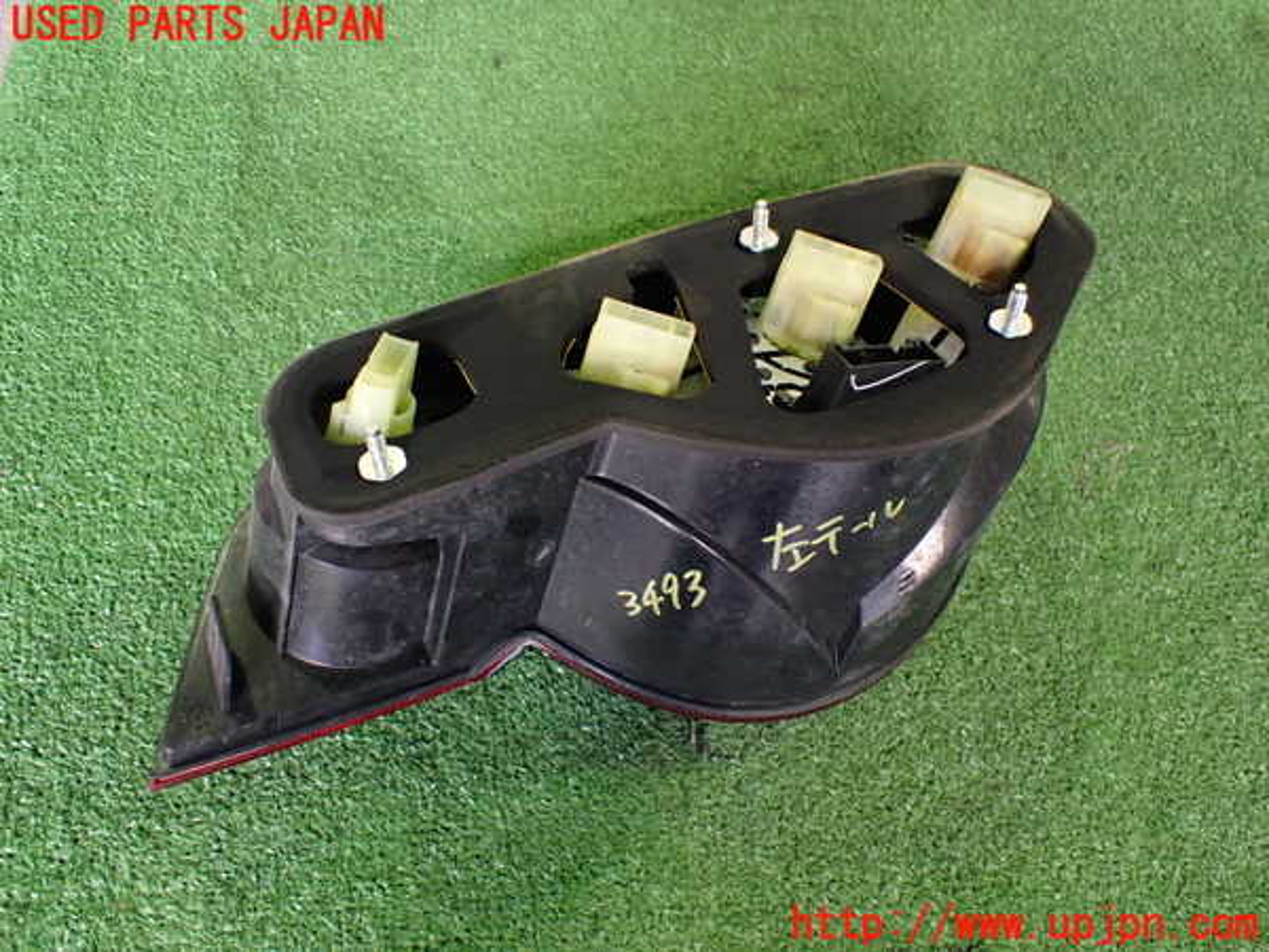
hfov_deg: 60.0
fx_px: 1100
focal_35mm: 30
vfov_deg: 46.8
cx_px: 634
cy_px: 476
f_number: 2.3
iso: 800
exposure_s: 1/60
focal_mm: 5.4
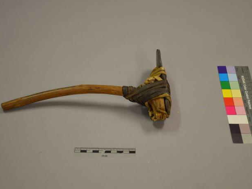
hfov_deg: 28.2
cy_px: 94
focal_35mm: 69
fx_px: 502
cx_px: 126
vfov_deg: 21.3
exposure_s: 1/25
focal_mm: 42
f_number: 4.5
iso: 400
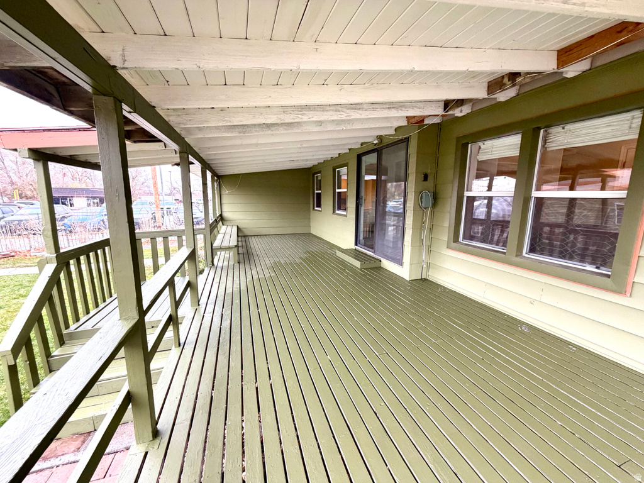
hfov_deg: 102.1
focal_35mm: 14
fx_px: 260
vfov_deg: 85.7
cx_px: 322
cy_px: 242
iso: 250
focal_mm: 2.22
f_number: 2.2
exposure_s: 1/121
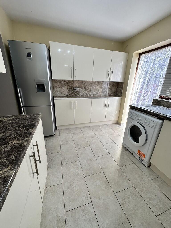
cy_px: 114
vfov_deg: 102.1
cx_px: 86
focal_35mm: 14
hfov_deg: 85.7
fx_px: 92
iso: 50
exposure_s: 1/100
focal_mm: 2.22
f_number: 2.2
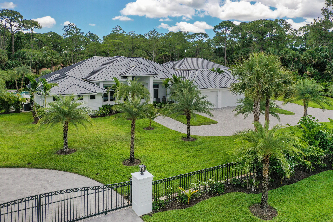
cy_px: 111
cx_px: 166
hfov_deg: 65.5
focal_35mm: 28
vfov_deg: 46.4
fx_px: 259
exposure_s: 1/500
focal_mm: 10.26
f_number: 5.6
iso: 100
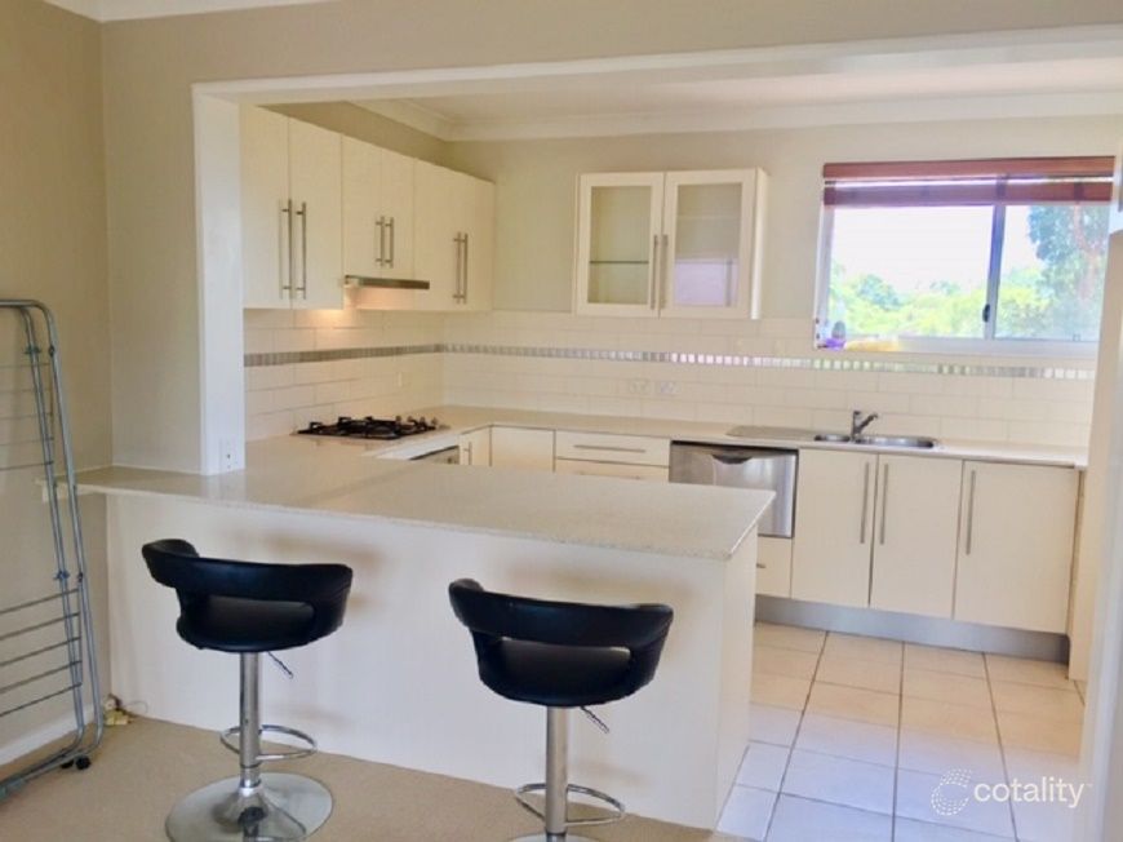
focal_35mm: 29
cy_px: 421
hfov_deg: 61.7
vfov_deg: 48.2
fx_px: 941
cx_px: 562
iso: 40
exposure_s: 1/100
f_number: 2.2
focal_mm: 4.15
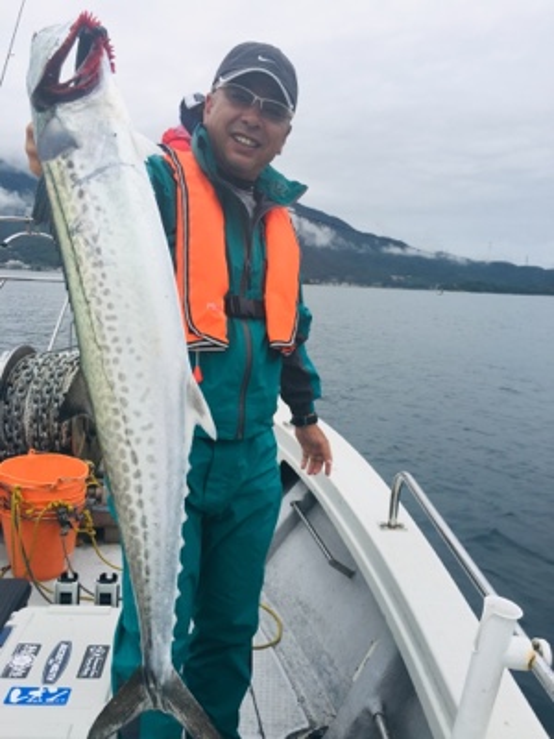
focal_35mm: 29
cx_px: 277
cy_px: 370
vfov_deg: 61.7
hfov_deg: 48.2
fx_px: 619
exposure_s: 1/1131
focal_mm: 4.15
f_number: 2.2
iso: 25
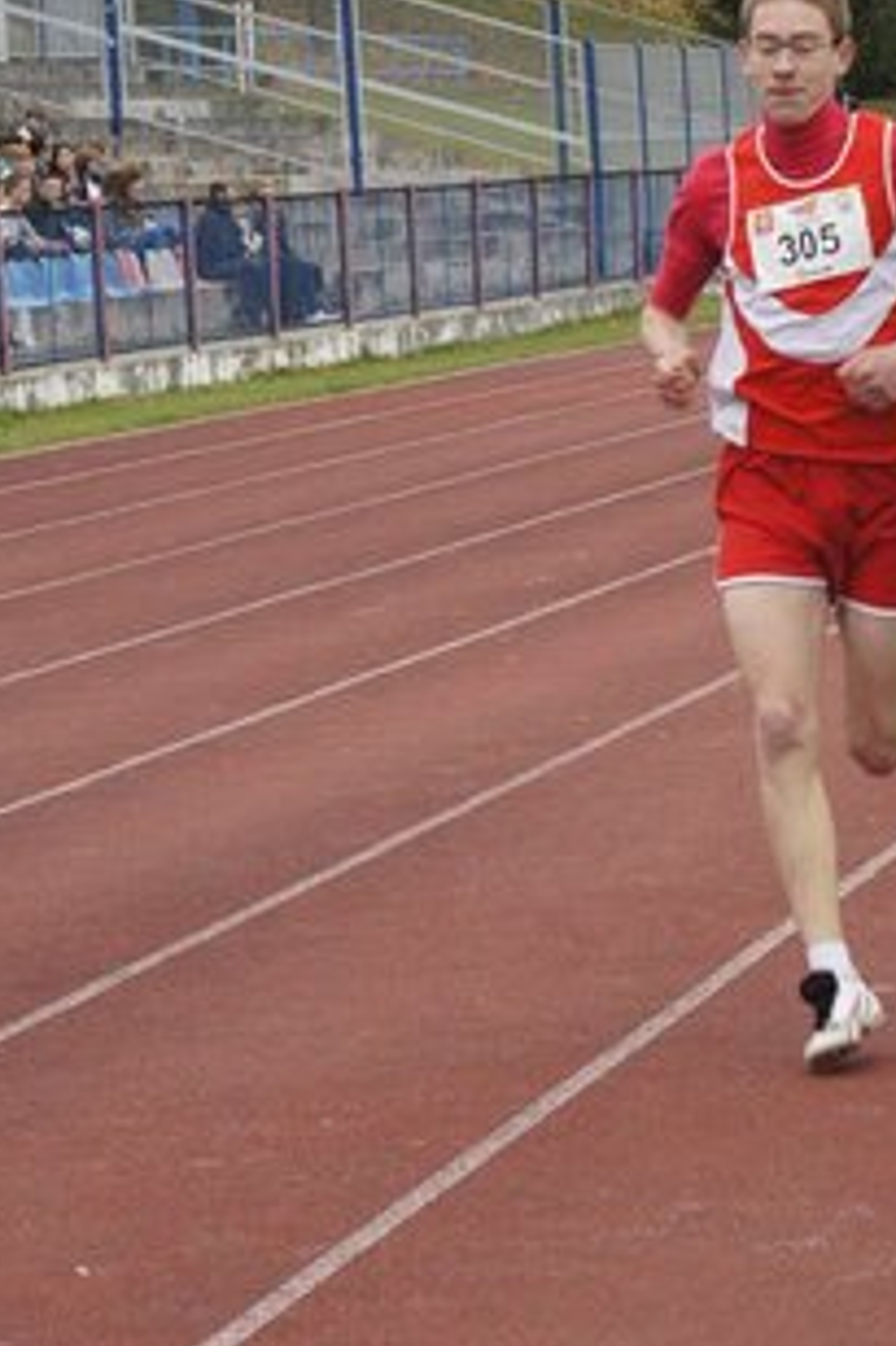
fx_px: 6989
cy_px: 378
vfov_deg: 11.0
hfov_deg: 7.3
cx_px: 623
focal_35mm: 187
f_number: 11
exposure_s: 1/160
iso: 800
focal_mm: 70
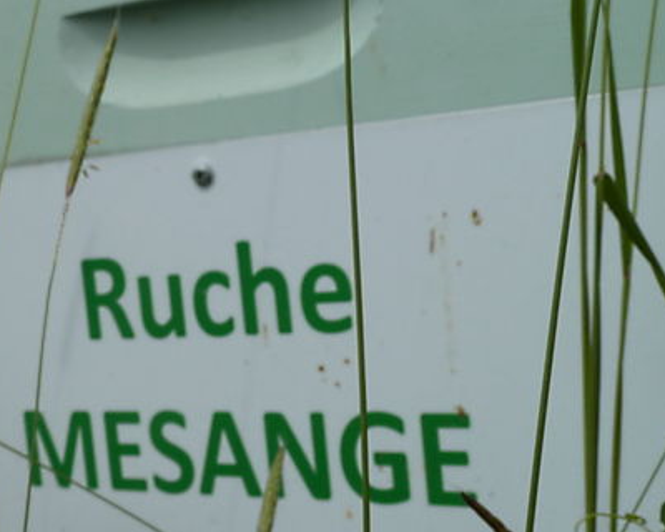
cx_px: 171
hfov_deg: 24.2
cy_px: 339
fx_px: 1535
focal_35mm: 78
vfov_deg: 19.6
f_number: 5.6
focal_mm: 6.5
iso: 80
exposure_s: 1/500
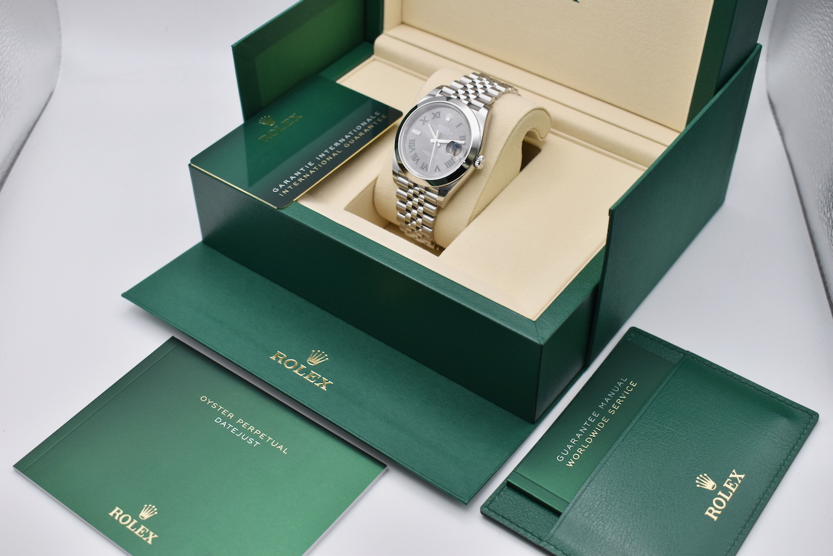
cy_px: 278
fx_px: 1076
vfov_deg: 29.0
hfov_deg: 42.3
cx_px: 416
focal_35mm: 46
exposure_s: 1/125
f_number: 5.6
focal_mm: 31
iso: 400
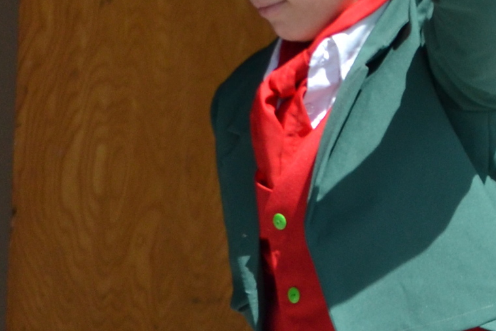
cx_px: 189
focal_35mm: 1038
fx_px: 14300
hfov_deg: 2.0
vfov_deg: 1.3
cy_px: 569
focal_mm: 140
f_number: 4.8
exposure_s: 1/400
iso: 400
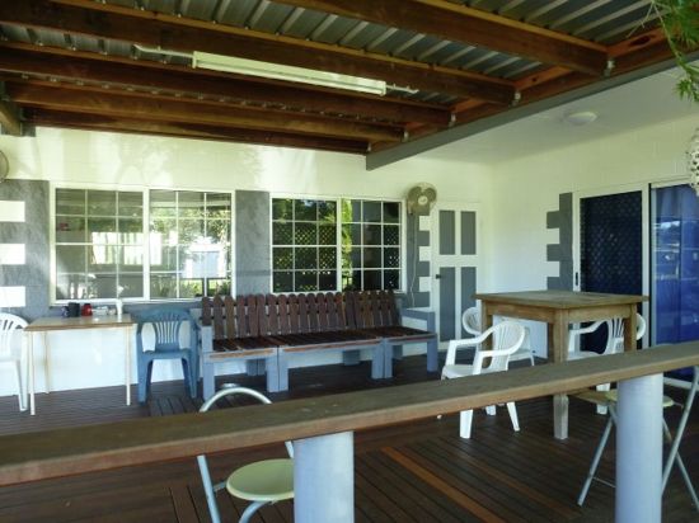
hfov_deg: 71.6
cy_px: 262
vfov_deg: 56.8
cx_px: 350
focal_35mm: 24
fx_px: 484
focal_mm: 4.3
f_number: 3.3
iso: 320
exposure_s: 1/60
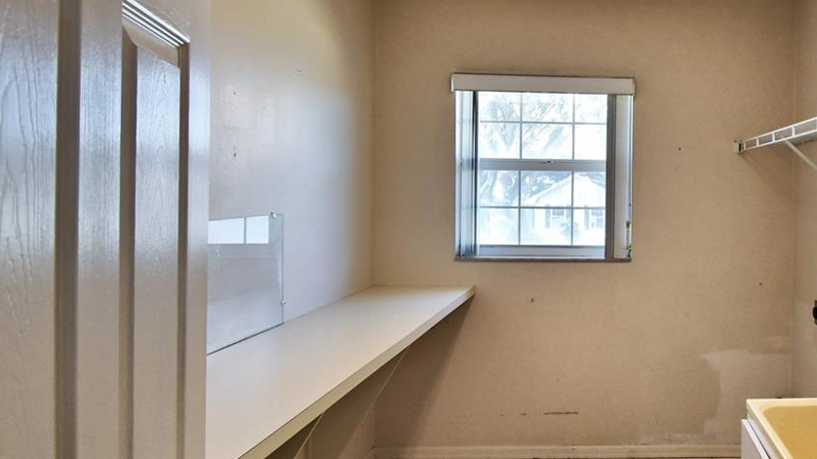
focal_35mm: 30
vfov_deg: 38.8
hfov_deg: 59.7
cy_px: 195
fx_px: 650
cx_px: 643
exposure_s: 1/80
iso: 400
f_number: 4.5
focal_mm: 10
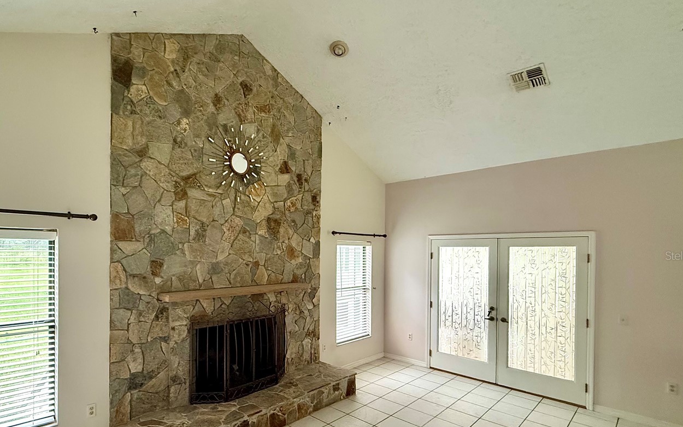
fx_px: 354
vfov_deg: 61.7
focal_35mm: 19
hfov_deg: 87.1
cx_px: 280
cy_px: 255
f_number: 2.2
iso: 640
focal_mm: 2.22
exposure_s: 1/60
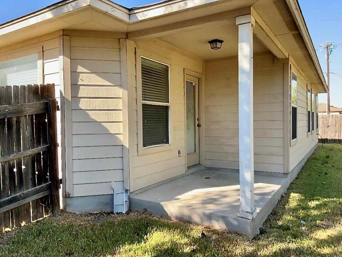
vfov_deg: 51.4
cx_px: 171
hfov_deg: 65.3
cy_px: 128
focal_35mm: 27
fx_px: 267
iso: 25
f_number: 1.8
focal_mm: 3
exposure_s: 1/307
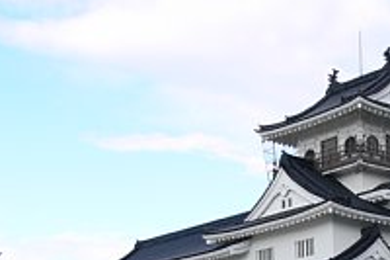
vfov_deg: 13.5
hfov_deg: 20.1
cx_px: 343
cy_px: 262
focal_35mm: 100
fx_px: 1082
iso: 80
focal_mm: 10.2
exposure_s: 1/125
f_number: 5.6
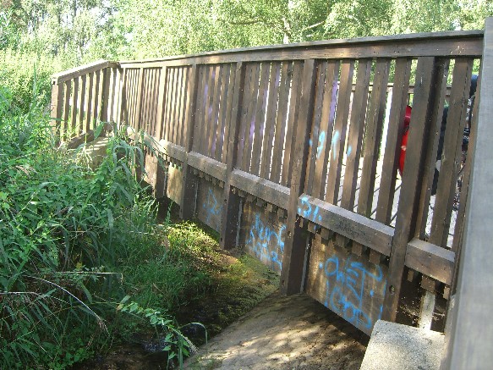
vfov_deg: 37.7
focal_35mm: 38
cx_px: 246
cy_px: 185
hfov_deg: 49.0
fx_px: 541
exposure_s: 1/80
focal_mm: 7.9
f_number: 2.8
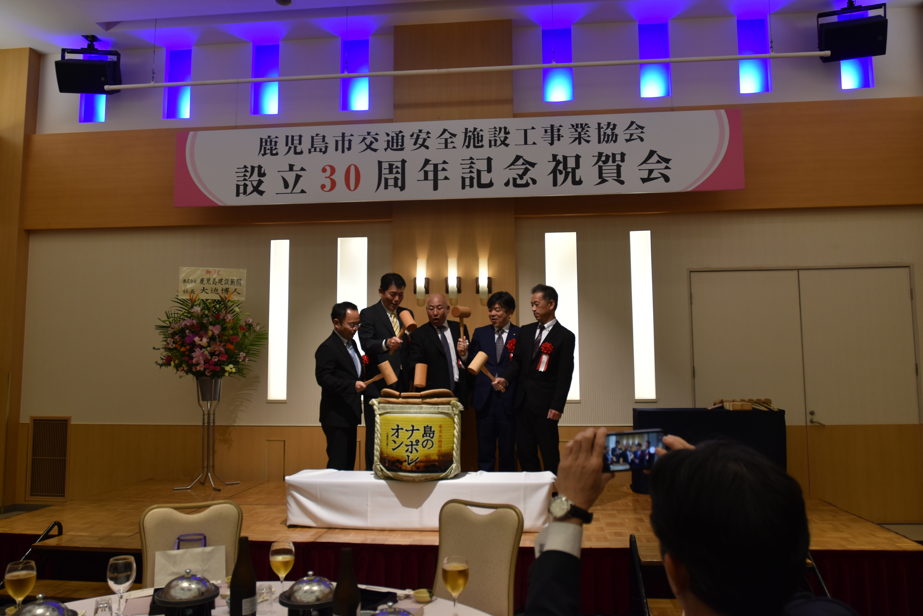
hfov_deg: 67.4
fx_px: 692
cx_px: 462
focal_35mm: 27
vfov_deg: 48.0
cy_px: 308
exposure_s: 1/80
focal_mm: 18
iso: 400
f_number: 4.5
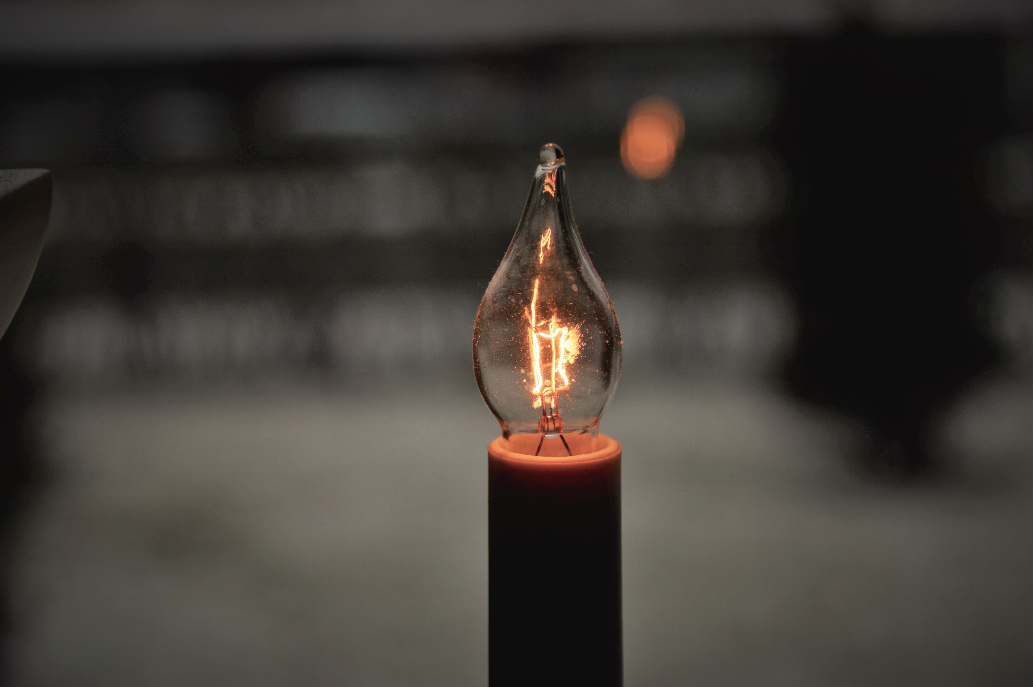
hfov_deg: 24.6
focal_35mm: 82
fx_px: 2365
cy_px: 344
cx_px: 516
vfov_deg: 16.5
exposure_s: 1/400
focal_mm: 55
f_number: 5.6
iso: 100
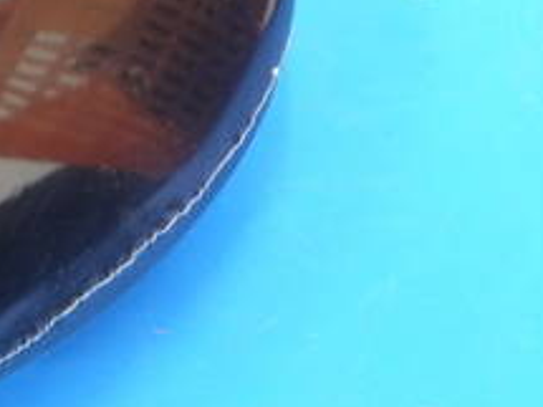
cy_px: 71
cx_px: -207
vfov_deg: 5.9
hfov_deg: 7.8
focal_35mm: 250
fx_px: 3919
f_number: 5.6
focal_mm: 42
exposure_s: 1/40
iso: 800
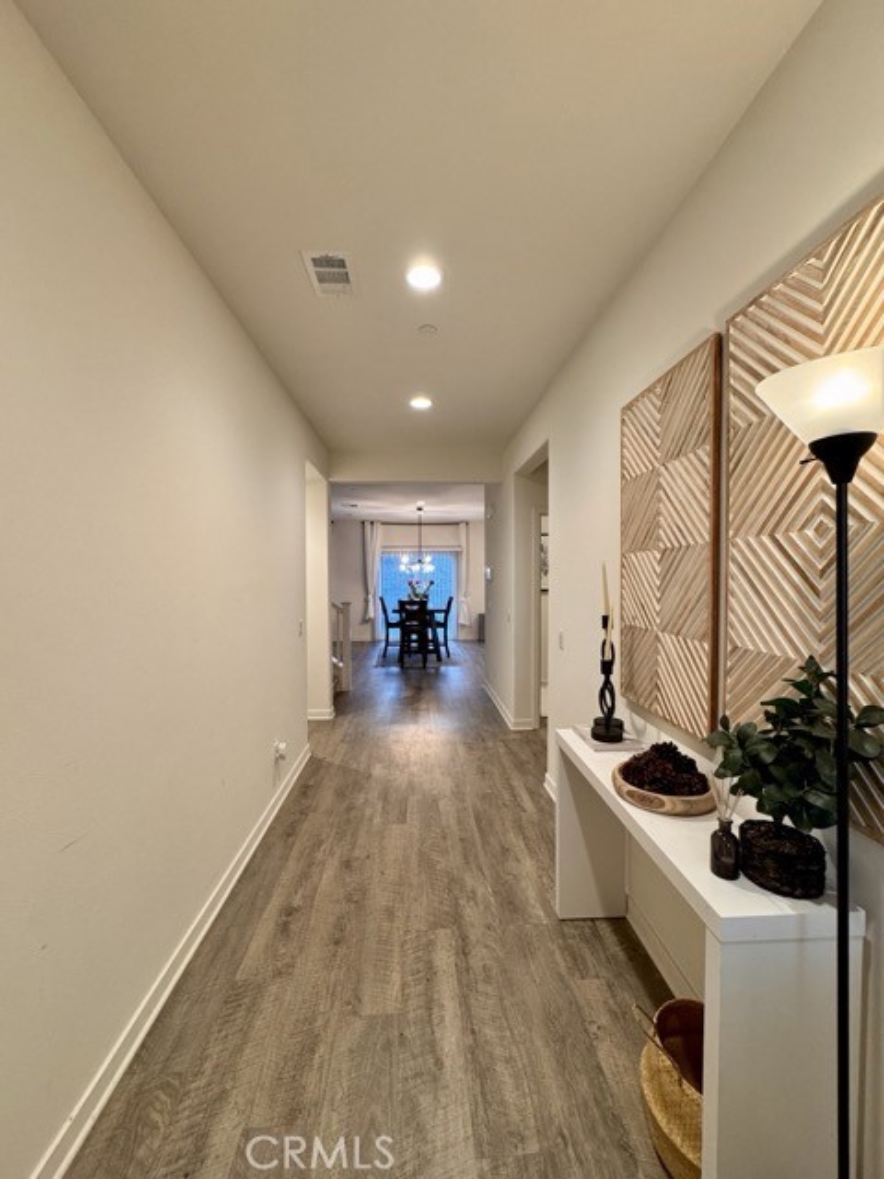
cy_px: 590
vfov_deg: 102.1
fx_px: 477
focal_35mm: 14
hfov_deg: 85.7
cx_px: 442
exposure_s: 1/120
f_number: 2.2
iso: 250
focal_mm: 2.22
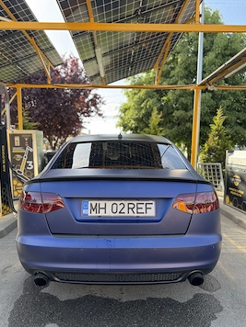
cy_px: 180
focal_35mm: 27
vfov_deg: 65.2
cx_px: 122
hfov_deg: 51.4
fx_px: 256
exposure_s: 1/445
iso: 80
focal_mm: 6.76
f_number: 1.78
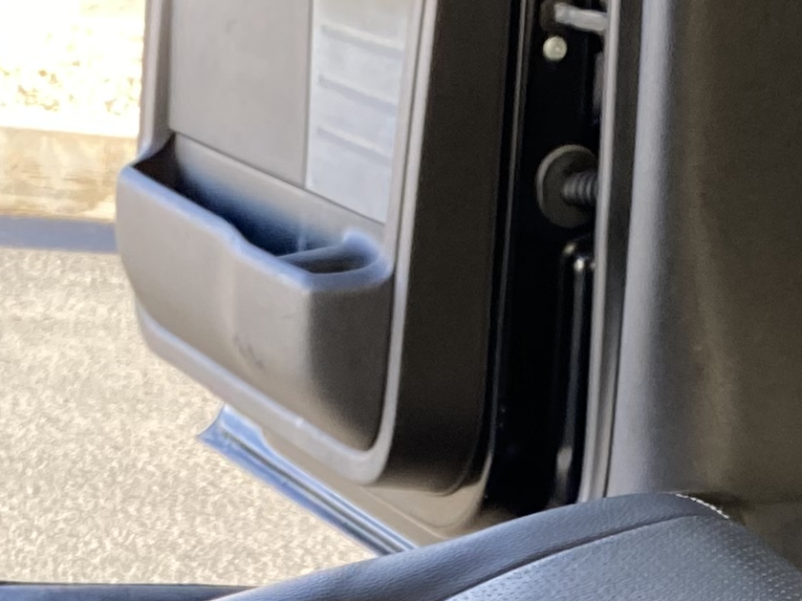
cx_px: 375
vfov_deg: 11.3
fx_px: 2896
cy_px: 921
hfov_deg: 15.8
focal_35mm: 125
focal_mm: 4.25
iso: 100
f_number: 1.8
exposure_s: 1/121
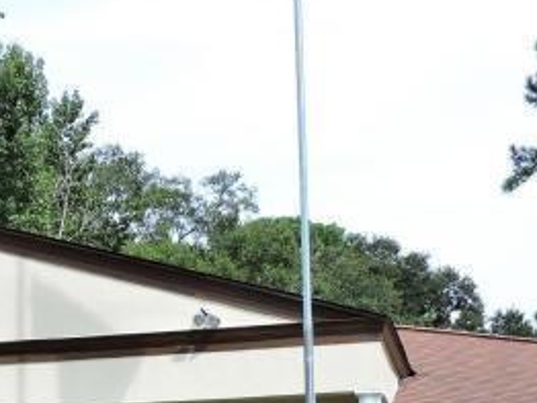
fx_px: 1894
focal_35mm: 122
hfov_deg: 15.5
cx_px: -133
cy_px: 518
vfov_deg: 11.8
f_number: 3.3
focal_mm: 7.1
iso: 100
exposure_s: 1/800
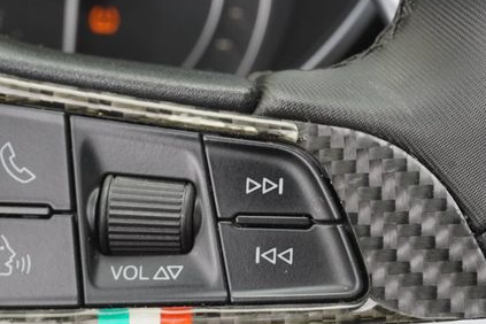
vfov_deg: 12.8
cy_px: 214
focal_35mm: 107
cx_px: 147
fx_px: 1441
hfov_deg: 19.1
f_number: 13
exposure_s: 1/15
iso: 160
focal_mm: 47
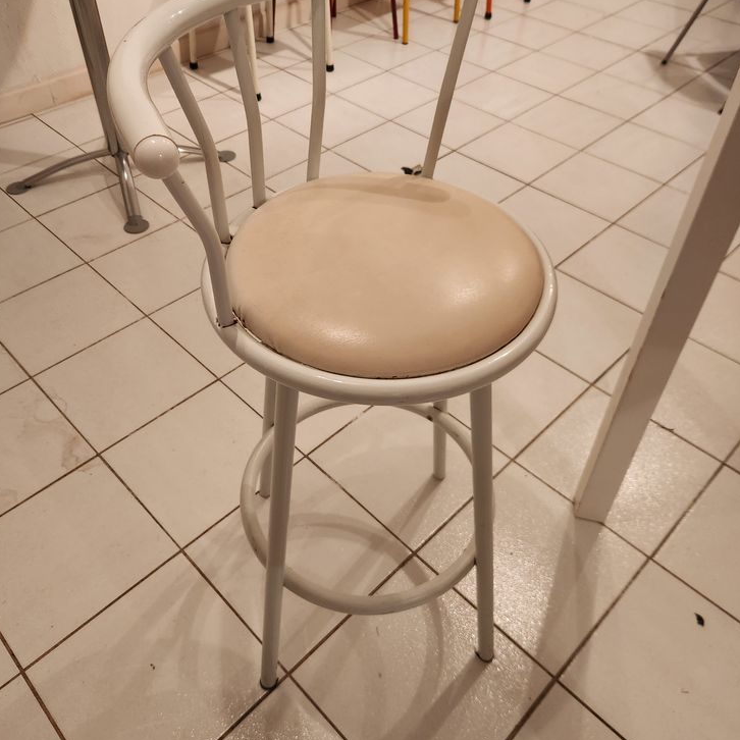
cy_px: 341
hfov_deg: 57.3
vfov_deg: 57.2
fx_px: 677
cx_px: 359
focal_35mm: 28
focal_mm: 5.4
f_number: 1.8
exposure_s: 1/100
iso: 500
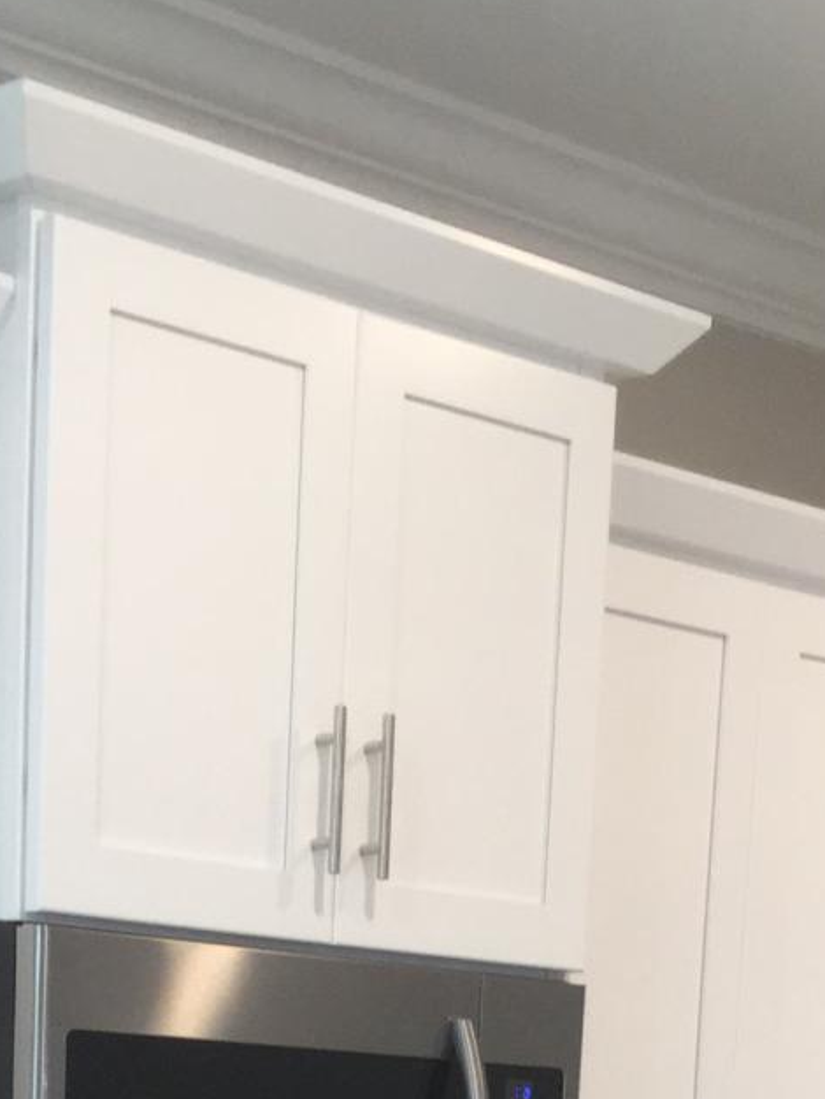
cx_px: 339
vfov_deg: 17.7
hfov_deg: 14.9
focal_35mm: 99
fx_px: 3144
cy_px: 1675
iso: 50
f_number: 2.4
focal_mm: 3.3
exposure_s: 1/30
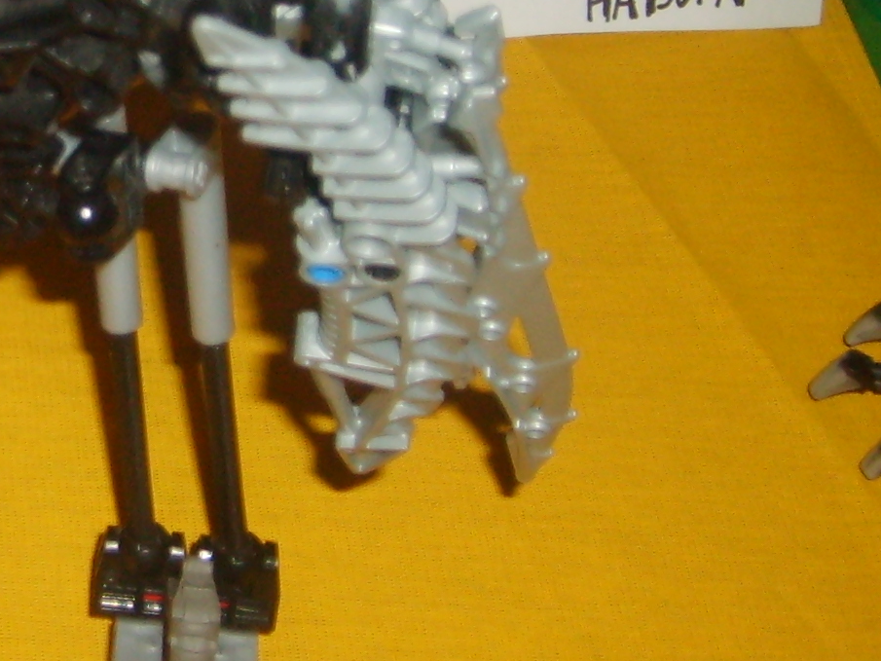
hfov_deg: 19.1
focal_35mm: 99
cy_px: 91
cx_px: -77
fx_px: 2520
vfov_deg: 14.8
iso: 100
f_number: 2.8
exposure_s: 1/45
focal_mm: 5.8
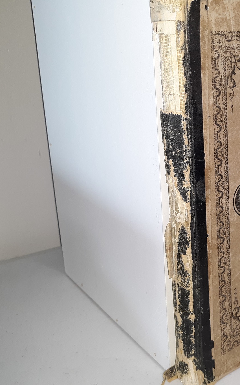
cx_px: 283
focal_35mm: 45
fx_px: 471
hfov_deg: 25.8
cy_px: 185
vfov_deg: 44.3
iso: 40
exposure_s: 1/40
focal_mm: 3.7
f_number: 1.7
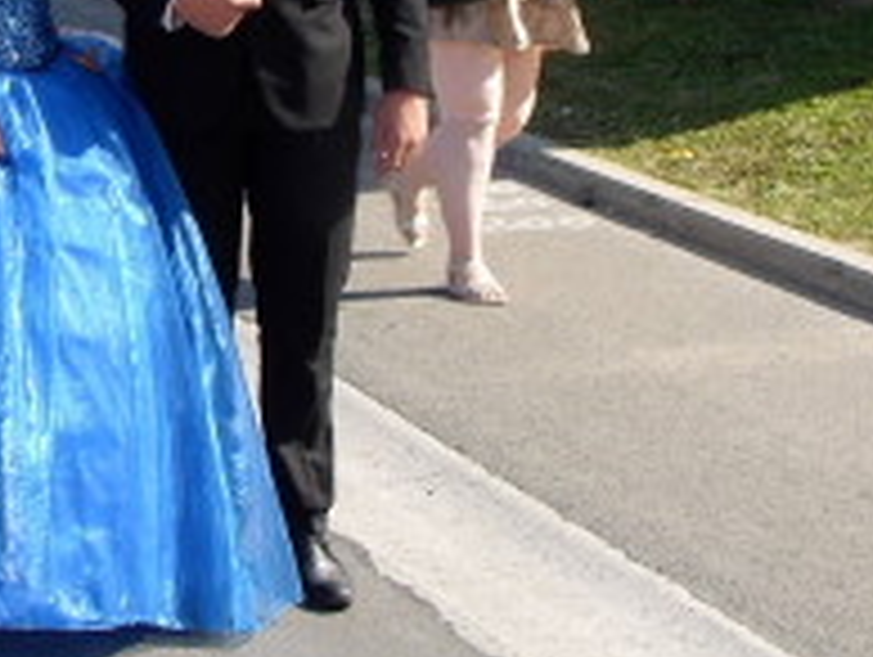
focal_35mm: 121
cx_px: 50
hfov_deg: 16.0
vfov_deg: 12.2
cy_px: 22
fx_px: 3055
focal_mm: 7.5
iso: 70
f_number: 4.5
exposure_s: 1/200
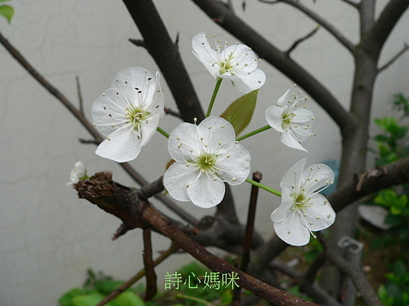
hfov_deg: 51.4
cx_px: 204
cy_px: 153
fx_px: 425
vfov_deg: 39.7
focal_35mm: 36
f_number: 4
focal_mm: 6.1
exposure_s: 1/100
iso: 80
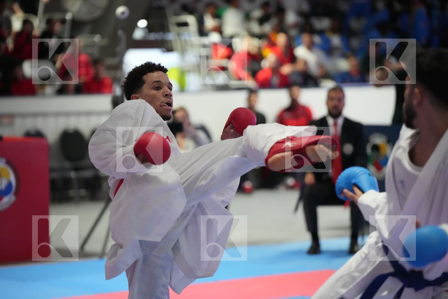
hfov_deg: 14.3
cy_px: 150
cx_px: 224
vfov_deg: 9.6
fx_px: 1779
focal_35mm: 143
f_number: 2.8
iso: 12800
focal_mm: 143
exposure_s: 1/800
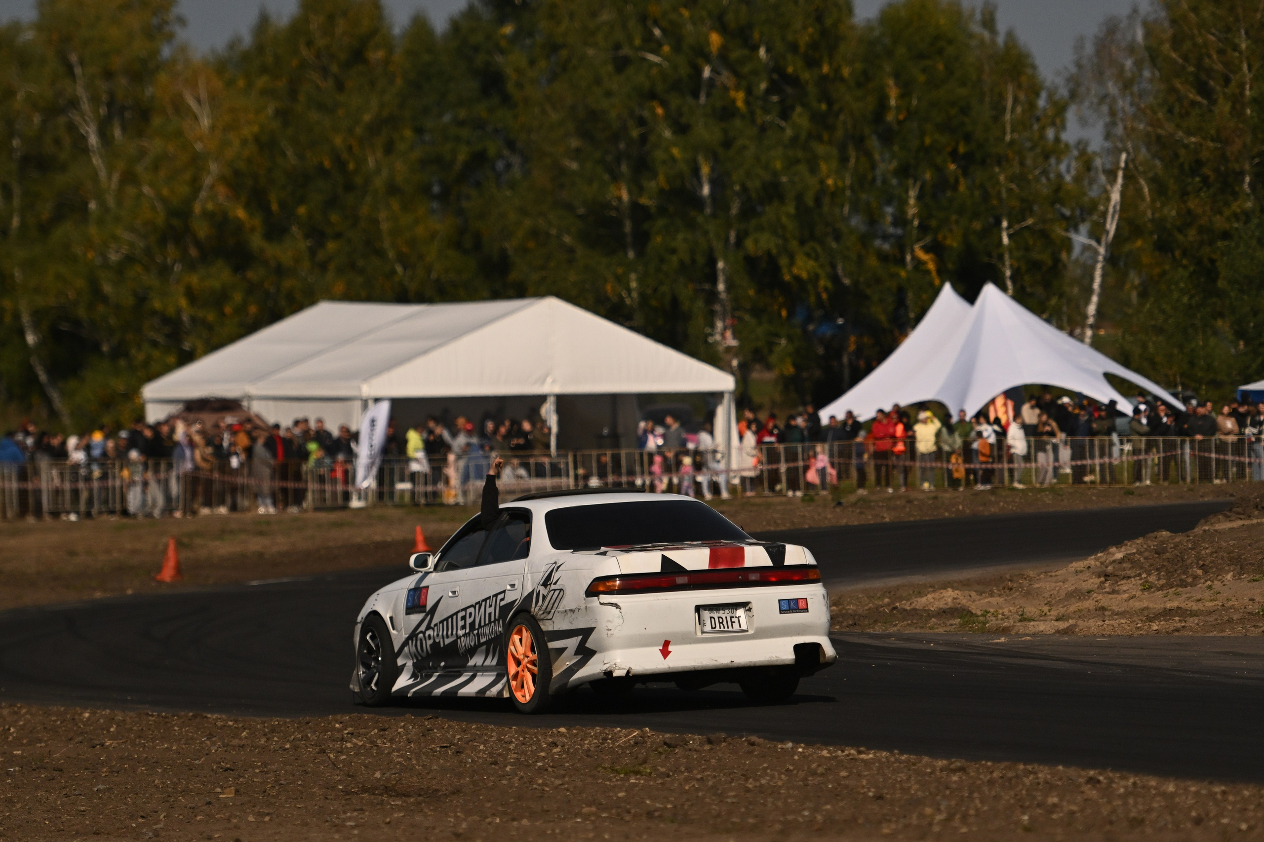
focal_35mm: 210
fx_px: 7372
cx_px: 632
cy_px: 421
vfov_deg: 6.5
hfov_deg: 9.8
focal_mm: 140
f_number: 2.8
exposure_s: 1/32000
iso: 500
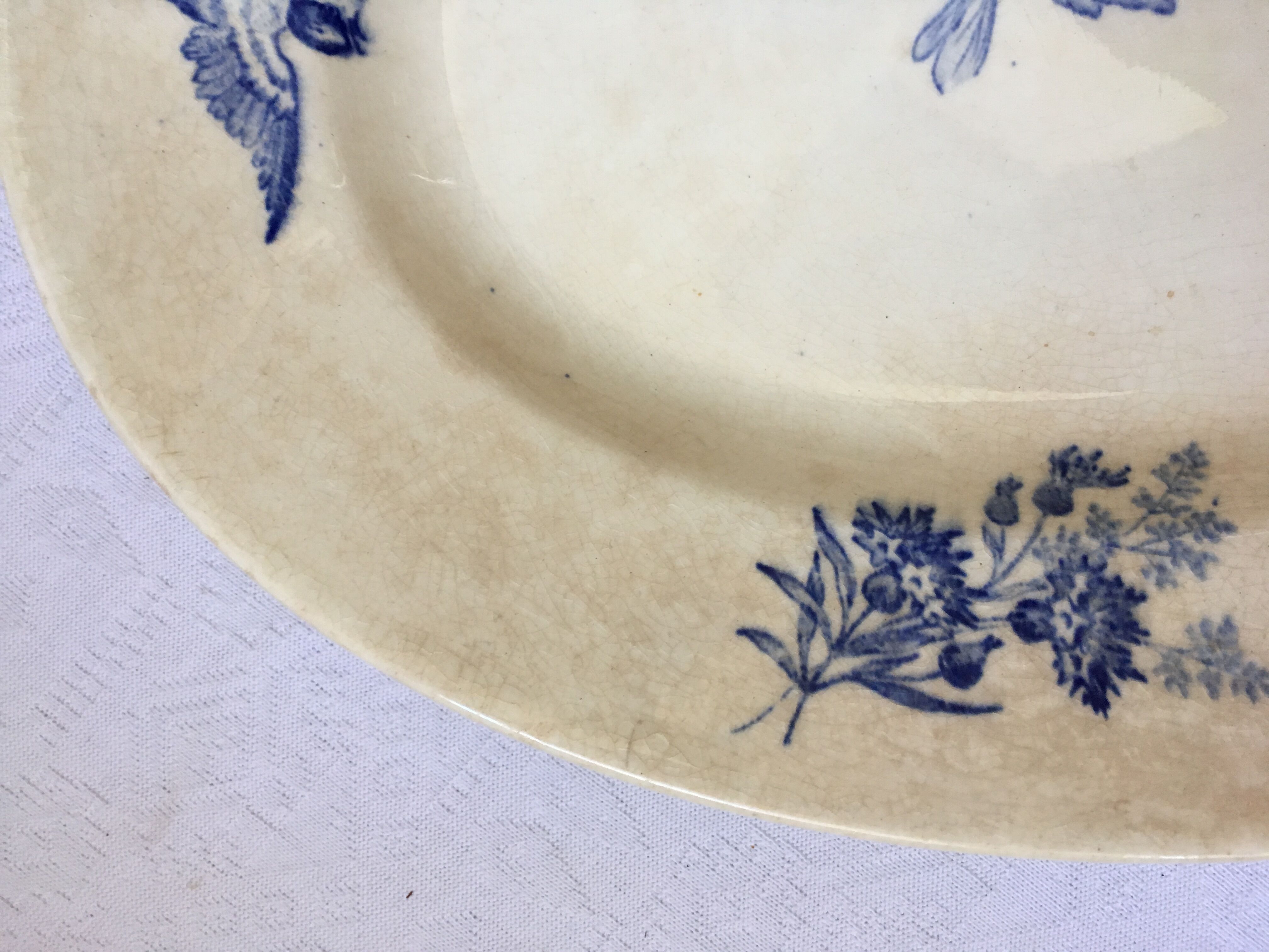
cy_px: 476
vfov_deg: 48.2
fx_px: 1063
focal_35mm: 29
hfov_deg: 61.7
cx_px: 634
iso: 125
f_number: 2.2
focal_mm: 4.15
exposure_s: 1/33
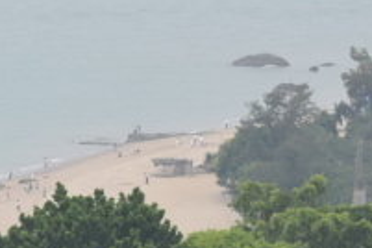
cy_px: -69
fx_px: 4335
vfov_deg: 3.3
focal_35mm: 420
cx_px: -209
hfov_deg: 4.9
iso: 160
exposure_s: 1/320
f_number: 6.3
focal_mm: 55
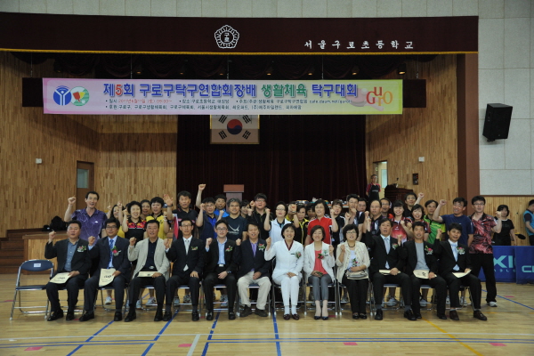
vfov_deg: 35.1
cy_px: 178
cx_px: 267
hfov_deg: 50.7
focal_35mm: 38
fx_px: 564
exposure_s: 1/125
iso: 1000
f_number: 4
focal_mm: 38
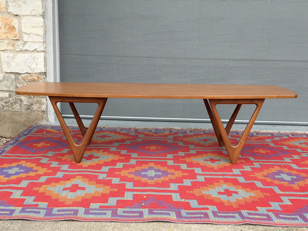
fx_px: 427
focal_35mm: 48
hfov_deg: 39.7
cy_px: 116
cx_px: 154
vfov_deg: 30.3
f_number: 1.78
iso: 64
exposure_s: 1/400
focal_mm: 6.76
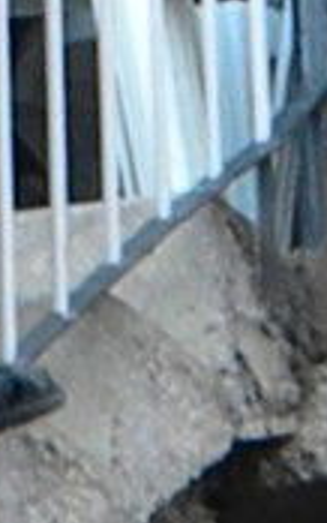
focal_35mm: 656
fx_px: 9338
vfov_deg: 3.2
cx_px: -765
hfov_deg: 2.0
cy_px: -150
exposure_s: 1/167
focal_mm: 19
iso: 720
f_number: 4.7
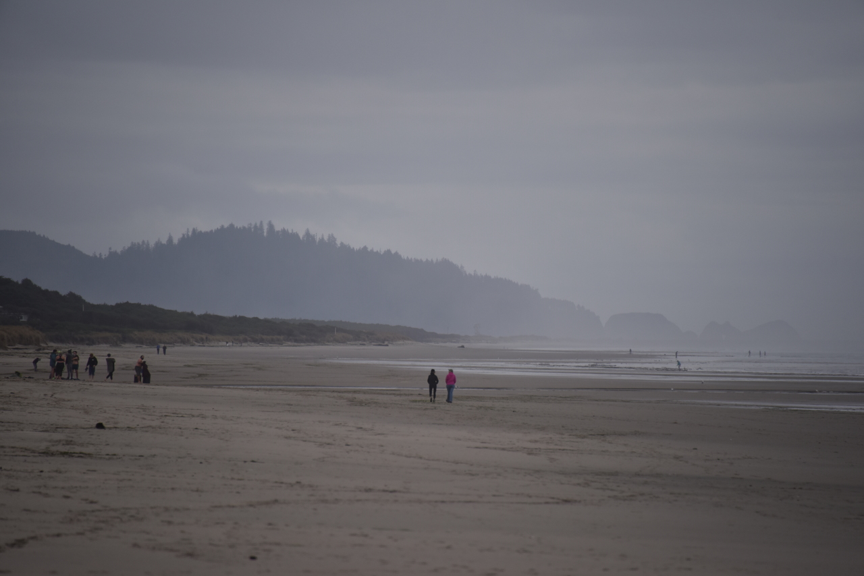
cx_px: 432
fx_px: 7201
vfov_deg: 4.6
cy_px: 288
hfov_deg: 6.9
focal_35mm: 300
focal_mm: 300
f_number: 5.6
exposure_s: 1/640
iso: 450
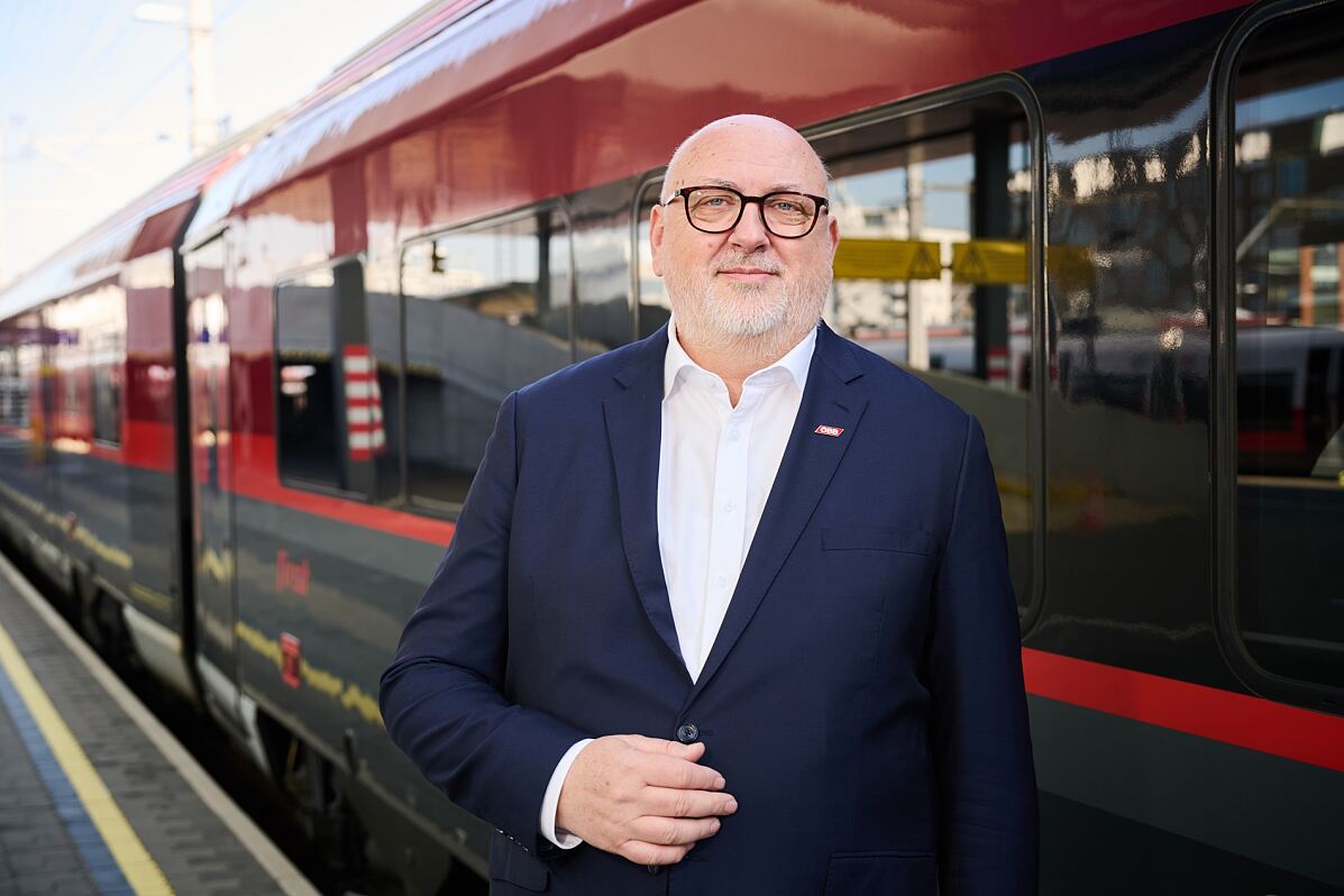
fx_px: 1643
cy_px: 448
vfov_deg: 30.5
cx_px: 672
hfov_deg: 44.5
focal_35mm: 44
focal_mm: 44
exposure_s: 1/200
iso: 160
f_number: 4
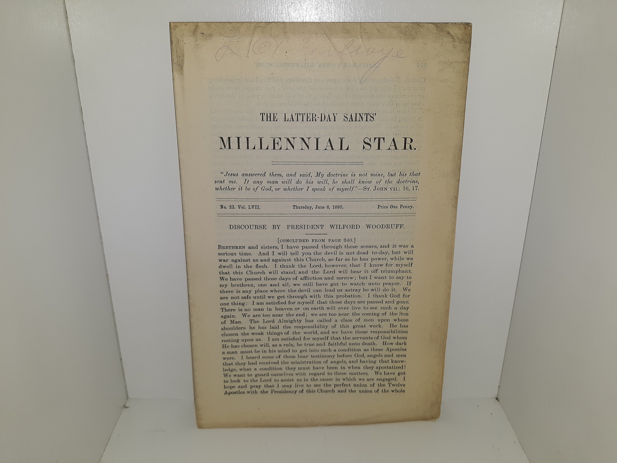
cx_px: 308
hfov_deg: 63.4
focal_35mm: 28
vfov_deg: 49.7
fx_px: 499
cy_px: 232
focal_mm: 3.7
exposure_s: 1/305
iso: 40
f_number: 1.7
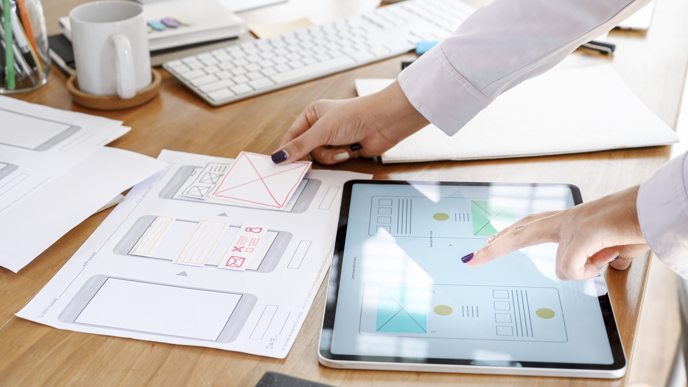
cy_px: 223
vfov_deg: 21.8
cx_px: 344
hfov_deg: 37.8
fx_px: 1003
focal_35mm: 55
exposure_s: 1/125
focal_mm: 52
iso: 500
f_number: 5
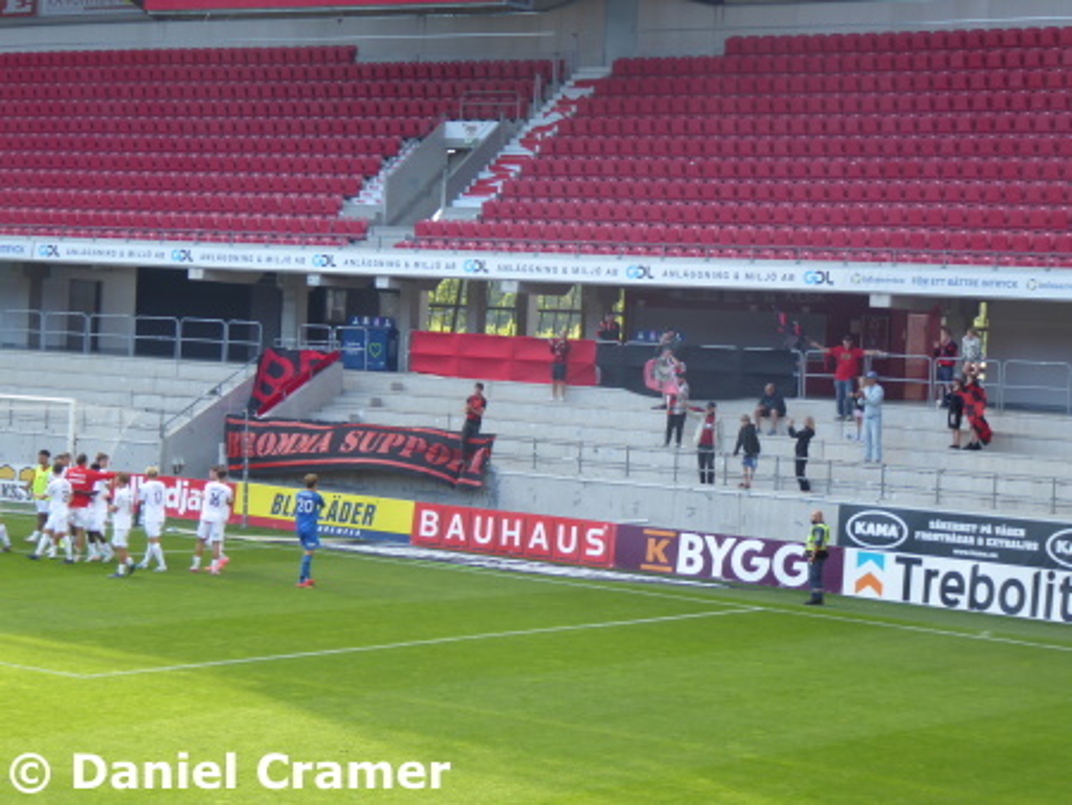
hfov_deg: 23.3
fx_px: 2603
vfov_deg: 17.6
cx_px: 536
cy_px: 402
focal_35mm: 84
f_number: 4.8
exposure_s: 1/60
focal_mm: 15
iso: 125
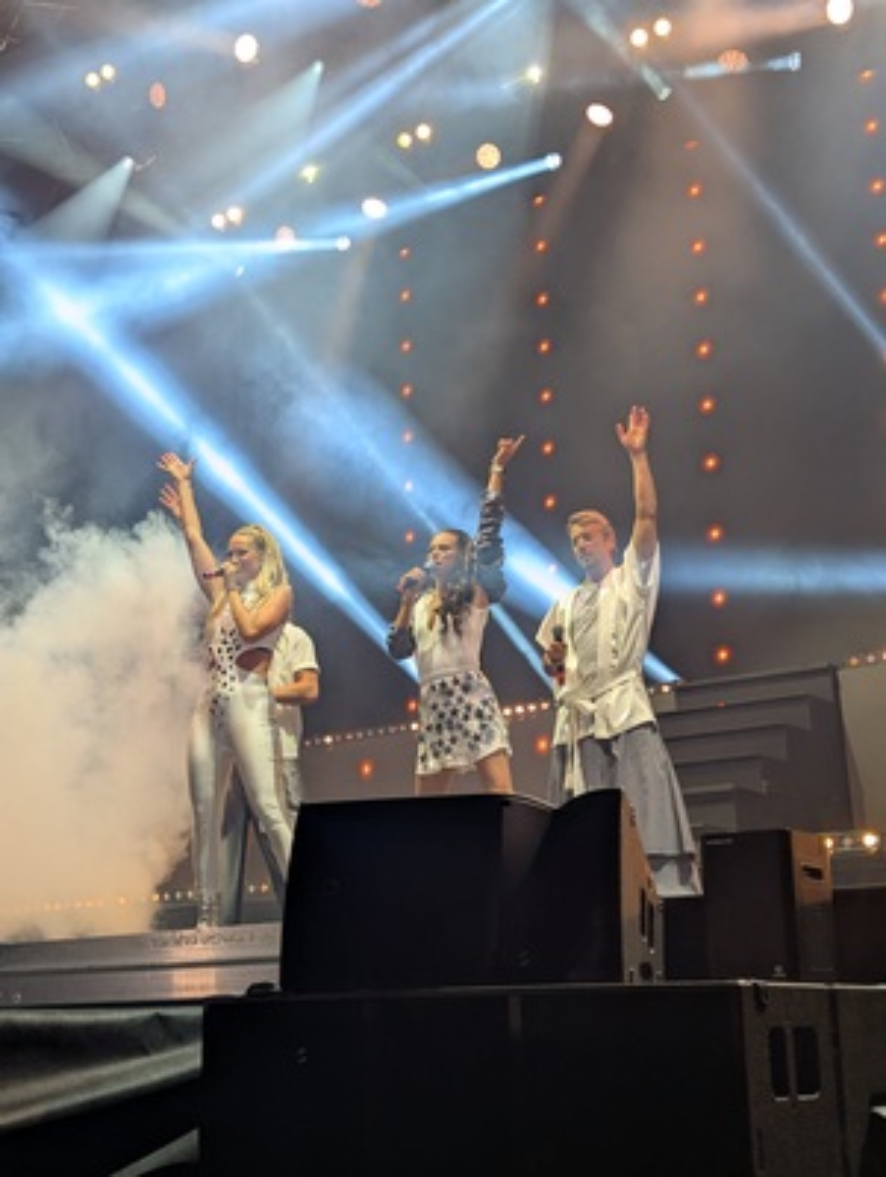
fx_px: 1635
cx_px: 443
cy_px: 588
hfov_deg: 30.3
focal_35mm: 48
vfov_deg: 39.6
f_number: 1.85
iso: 49
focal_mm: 6.81
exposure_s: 1/99.9
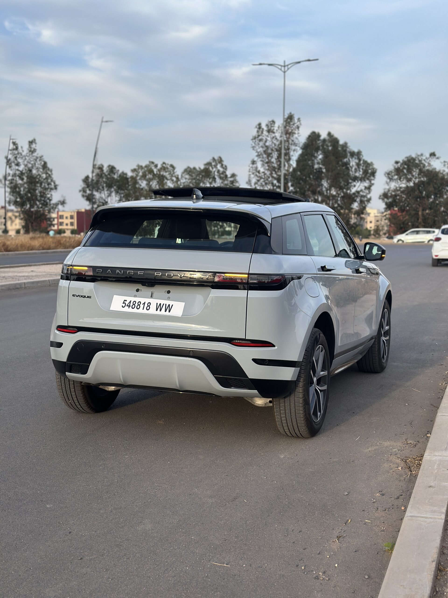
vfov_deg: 39.7
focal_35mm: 48
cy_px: 299
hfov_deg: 30.3
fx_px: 828
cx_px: 224
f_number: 1.78
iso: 80
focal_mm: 6.86
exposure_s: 1/1414
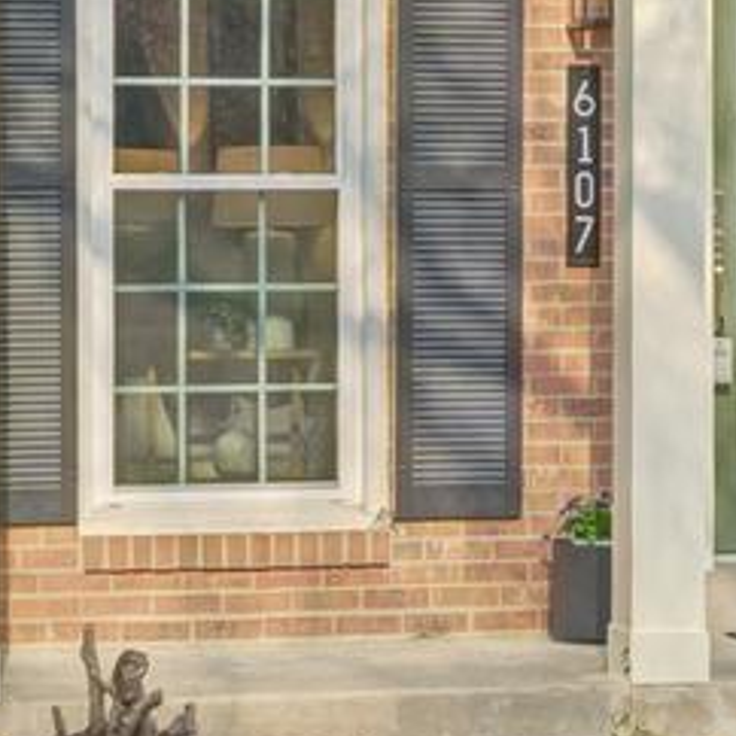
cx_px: 1179
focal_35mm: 223
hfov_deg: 7.7
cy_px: -771
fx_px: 5364
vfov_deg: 7.5
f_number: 8
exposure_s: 1/400
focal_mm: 31
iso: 640
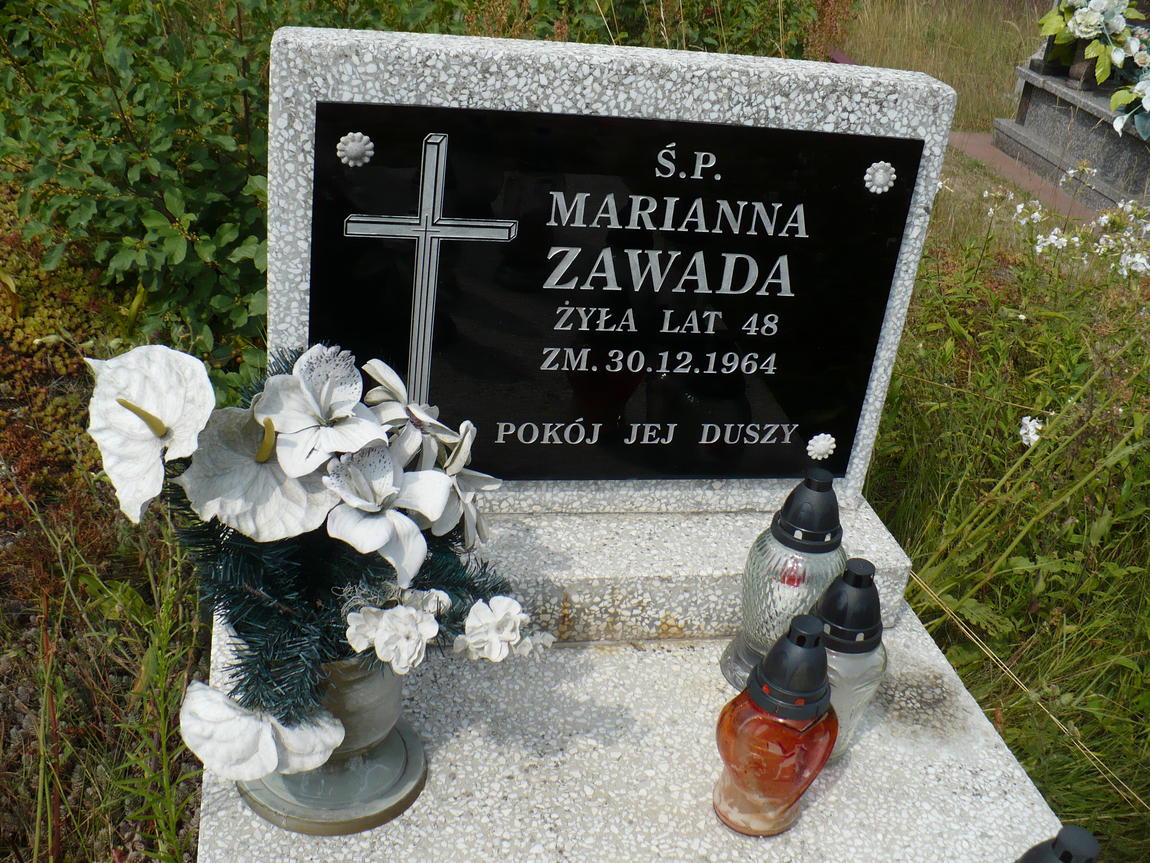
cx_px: 575
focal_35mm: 37
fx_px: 1229
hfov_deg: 50.1
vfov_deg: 38.7
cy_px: 432
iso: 100
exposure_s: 1/200
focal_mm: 6.1
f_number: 8
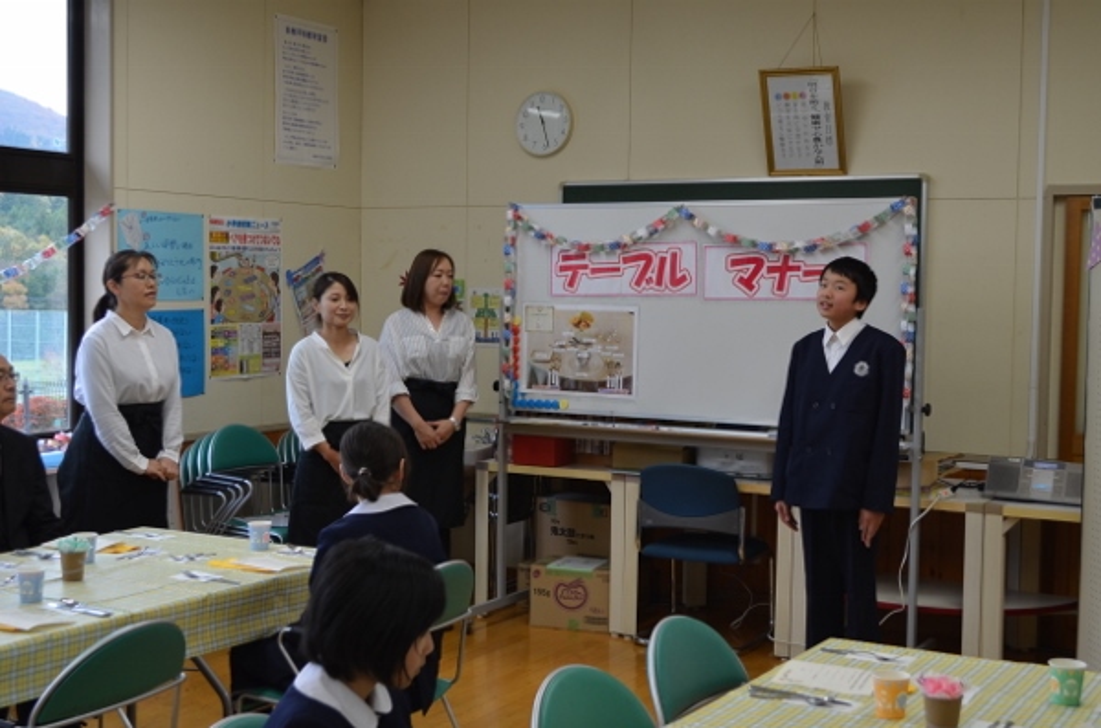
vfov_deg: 27.9
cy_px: 364
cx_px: 550
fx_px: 1465
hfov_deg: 41.2
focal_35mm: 48
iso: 400
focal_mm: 32
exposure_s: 1/100
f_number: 4.8
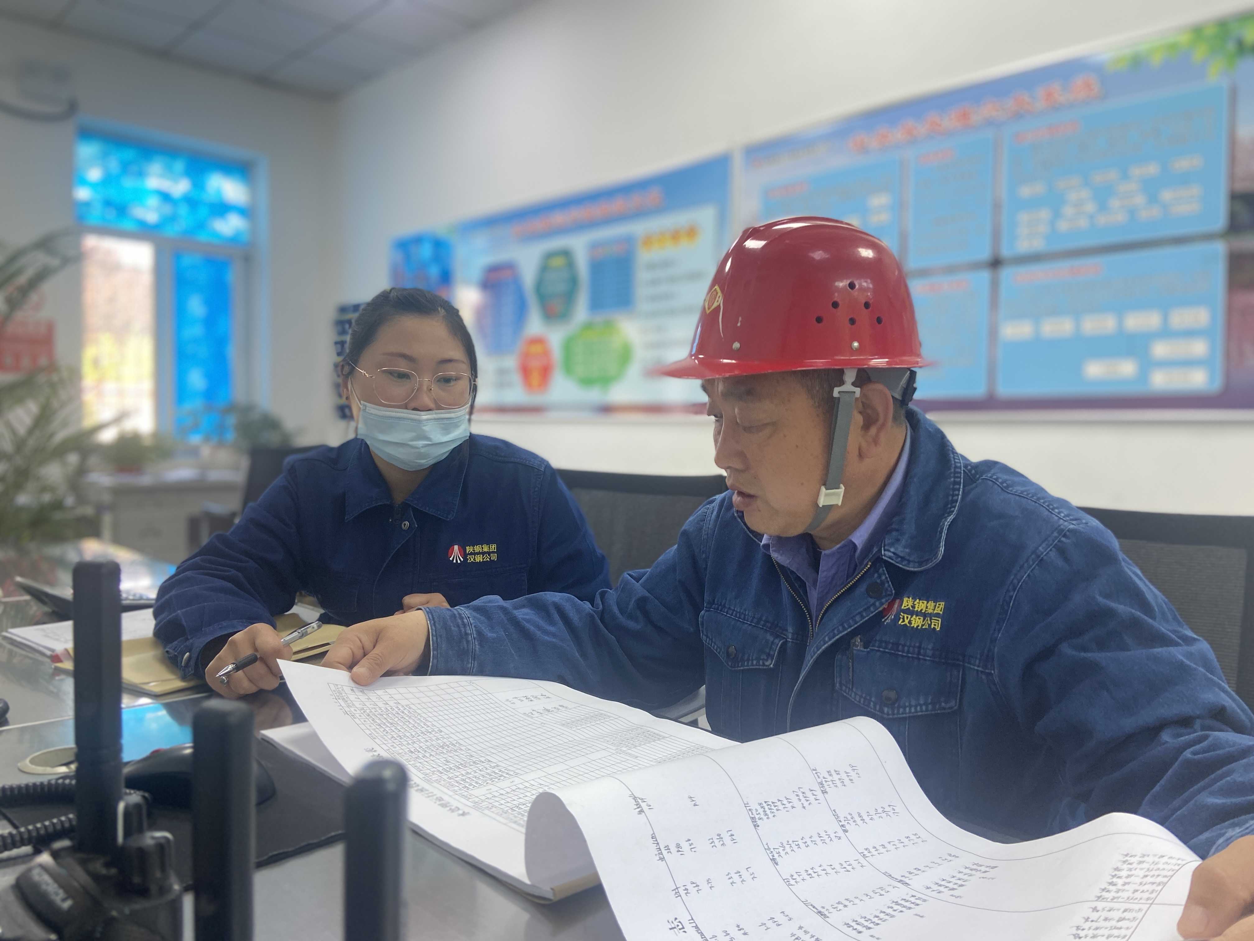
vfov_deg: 53.1
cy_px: 470
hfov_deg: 67.3
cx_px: 627
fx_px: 942
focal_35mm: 26
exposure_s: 1/50
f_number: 1.8
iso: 80
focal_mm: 4.25
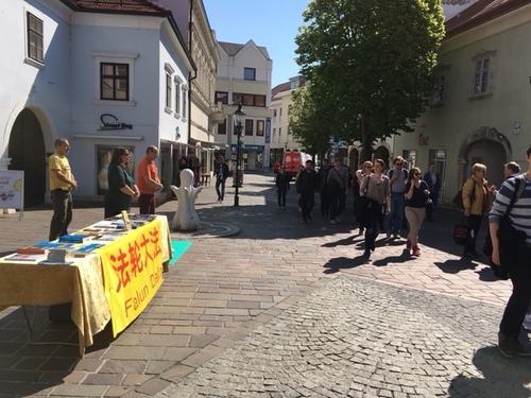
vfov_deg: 48.2
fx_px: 445
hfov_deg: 61.7
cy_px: 199
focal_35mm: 29
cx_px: 266
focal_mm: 4.15
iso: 25
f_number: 2.2
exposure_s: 1/1709
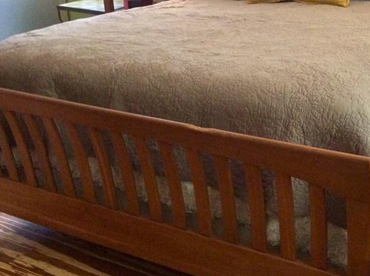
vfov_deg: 26.5
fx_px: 587
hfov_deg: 34.8
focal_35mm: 55
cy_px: 133
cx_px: 237
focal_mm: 3.3
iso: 250
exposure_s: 1/15
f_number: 2.4
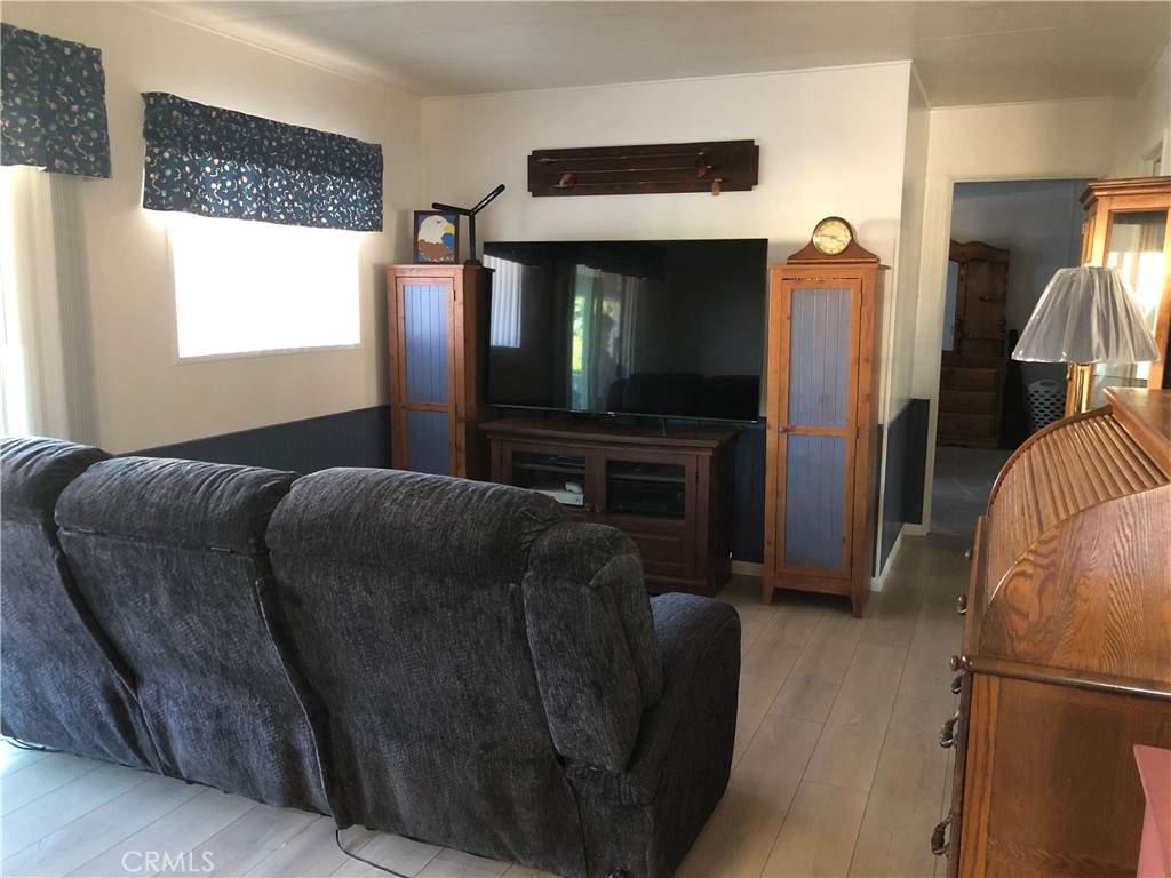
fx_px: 947
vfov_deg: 49.7
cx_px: 586
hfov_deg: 63.4
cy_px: 439
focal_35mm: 28
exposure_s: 1/5
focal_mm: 3.99
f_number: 1.8
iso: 100
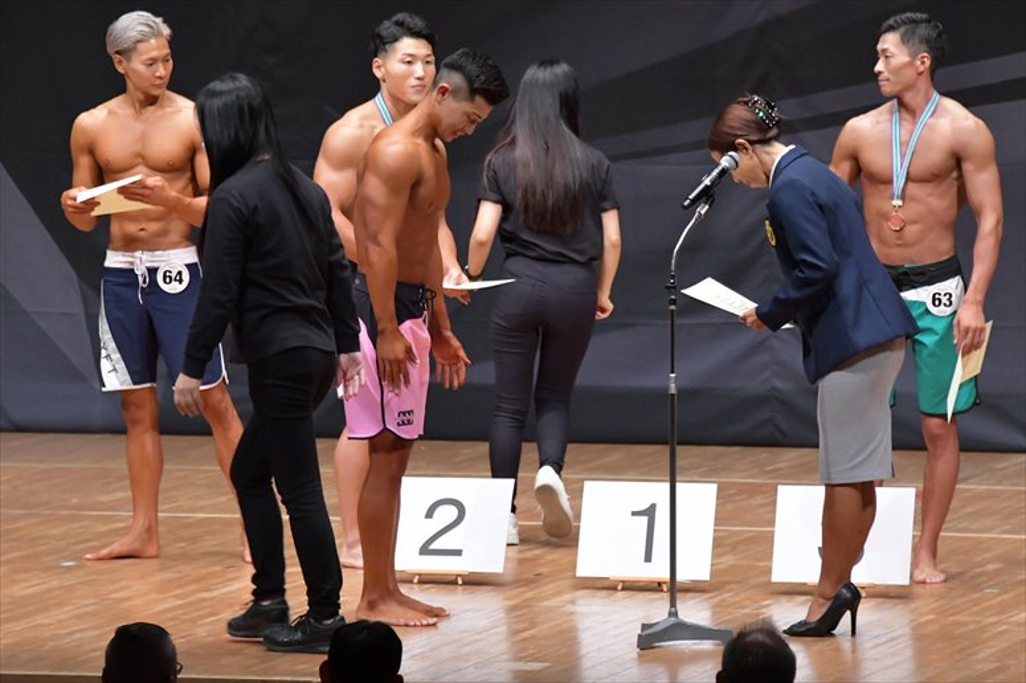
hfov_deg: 7.6
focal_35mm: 270
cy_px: 342
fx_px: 7691
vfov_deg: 5.1
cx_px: 513
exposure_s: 1/400
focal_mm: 180
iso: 8000
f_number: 5.6
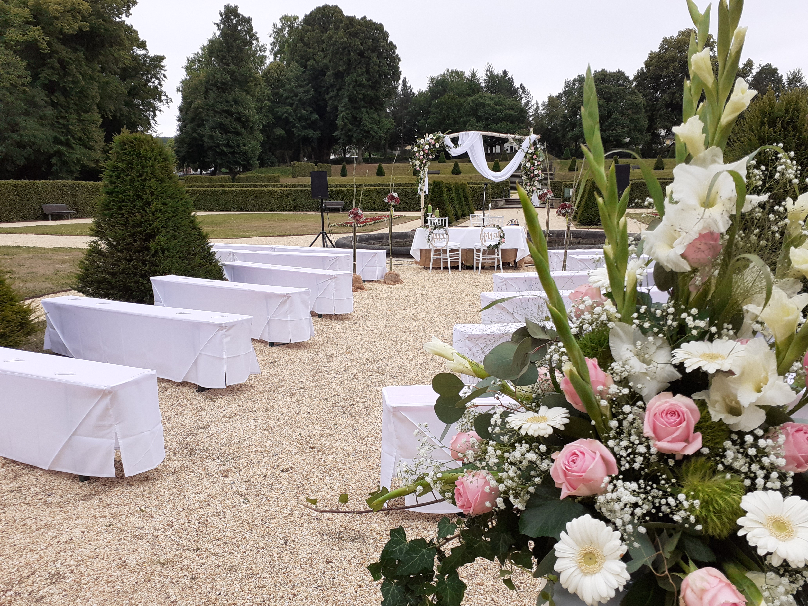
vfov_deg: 51.4
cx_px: 404
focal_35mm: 27
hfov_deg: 65.3
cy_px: 303
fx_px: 630
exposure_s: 1/364
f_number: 1.9
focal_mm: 3.6
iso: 40
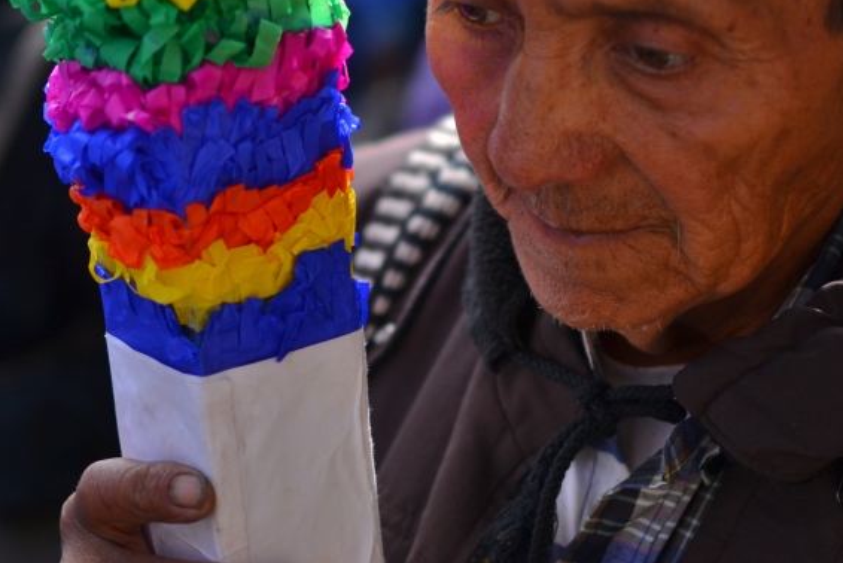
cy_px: 121
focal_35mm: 95
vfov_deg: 14.4
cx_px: 402
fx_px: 2223
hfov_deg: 21.5
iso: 100
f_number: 1.8
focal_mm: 35
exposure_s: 1/1600
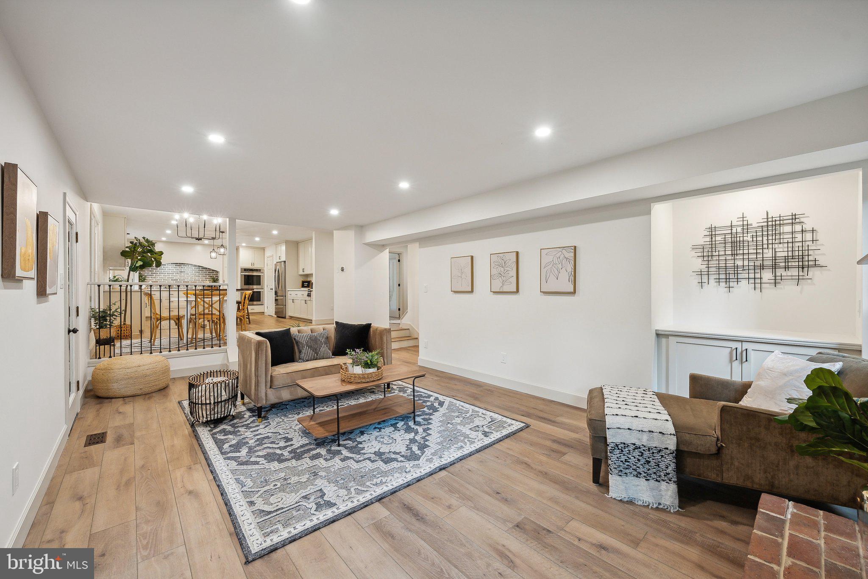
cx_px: 434
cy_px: 290
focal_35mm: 14
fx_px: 338
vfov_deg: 81.3
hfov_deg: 104.2
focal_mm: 14
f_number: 7.1
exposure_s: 1/15
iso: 640
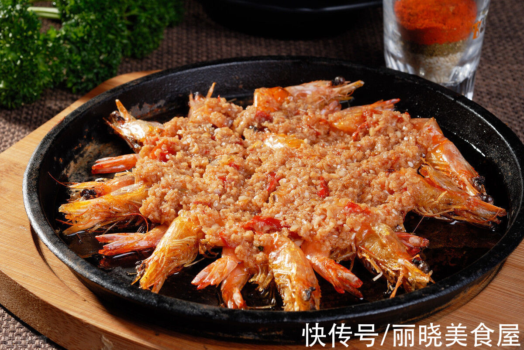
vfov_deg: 15.2
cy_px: 175
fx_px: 1311
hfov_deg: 22.6
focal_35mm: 90
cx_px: 262
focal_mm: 60
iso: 100
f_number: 13
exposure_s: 1/200
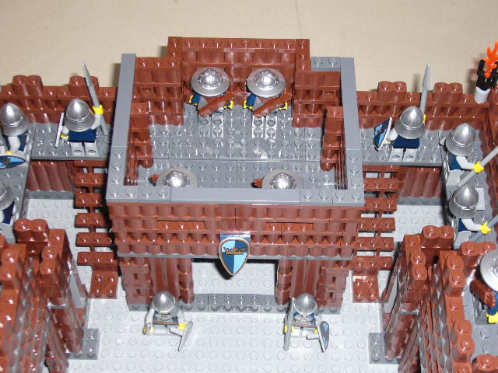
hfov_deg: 30.7
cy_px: 186
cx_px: 249
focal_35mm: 63
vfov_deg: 23.3
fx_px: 906
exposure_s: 1/60
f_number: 3.8
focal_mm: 10.4
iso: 80
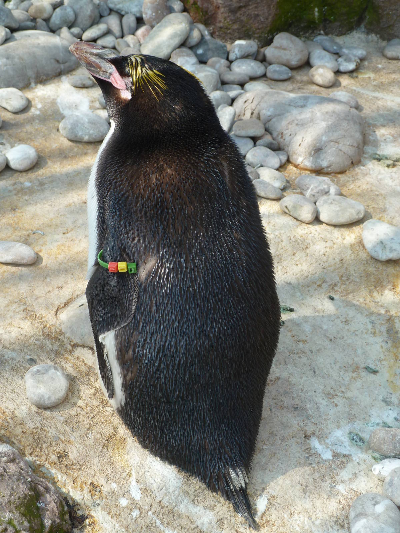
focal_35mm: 67
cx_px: 200
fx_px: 1032
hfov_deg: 21.9
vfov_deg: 29.0
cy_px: 266
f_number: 4.1
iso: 80
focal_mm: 11
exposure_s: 1/200
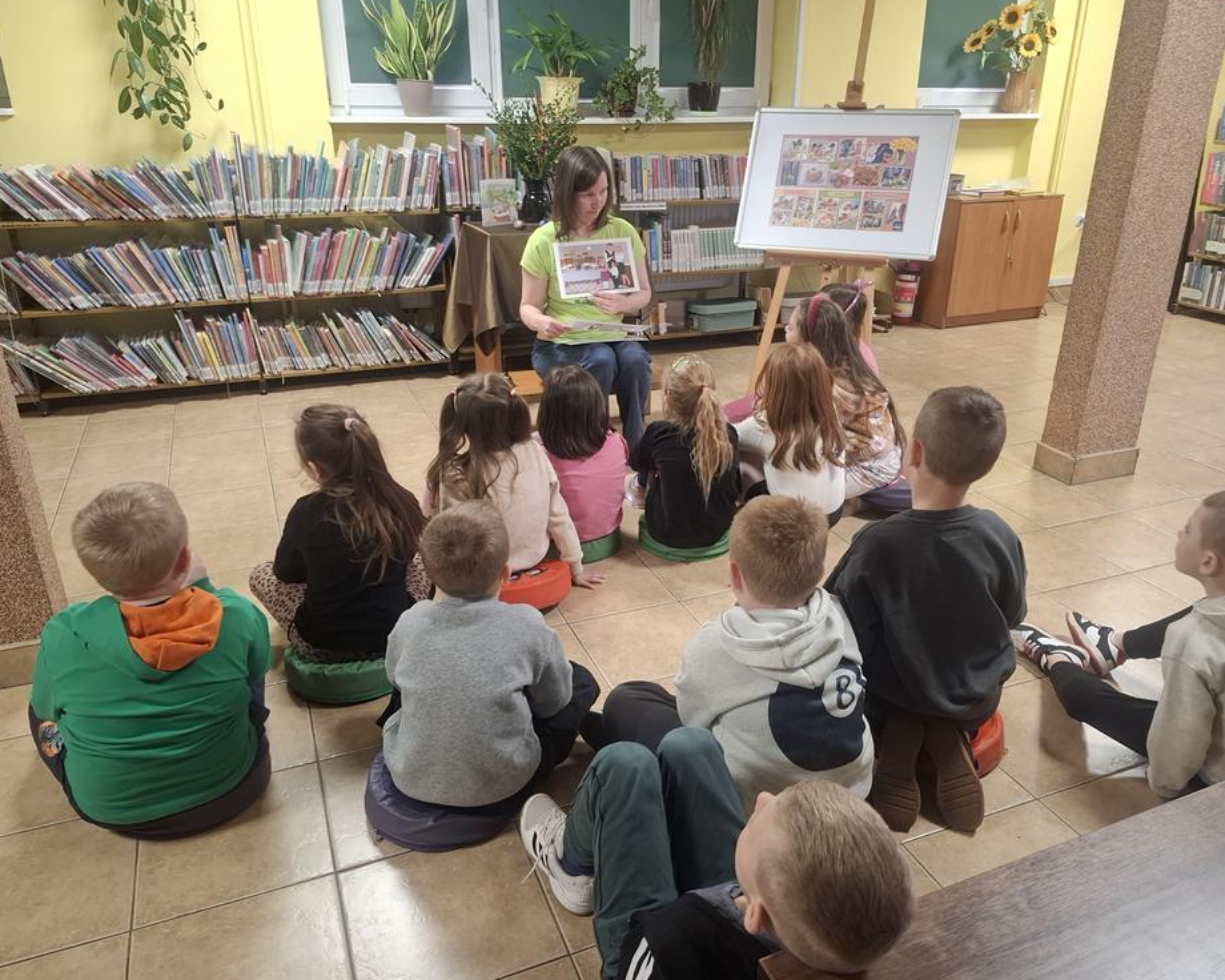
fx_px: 906
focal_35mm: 25
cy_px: 493
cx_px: 643
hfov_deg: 68.1
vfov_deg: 56.8
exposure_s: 1/60
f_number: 1.8
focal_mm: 5.54
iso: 250
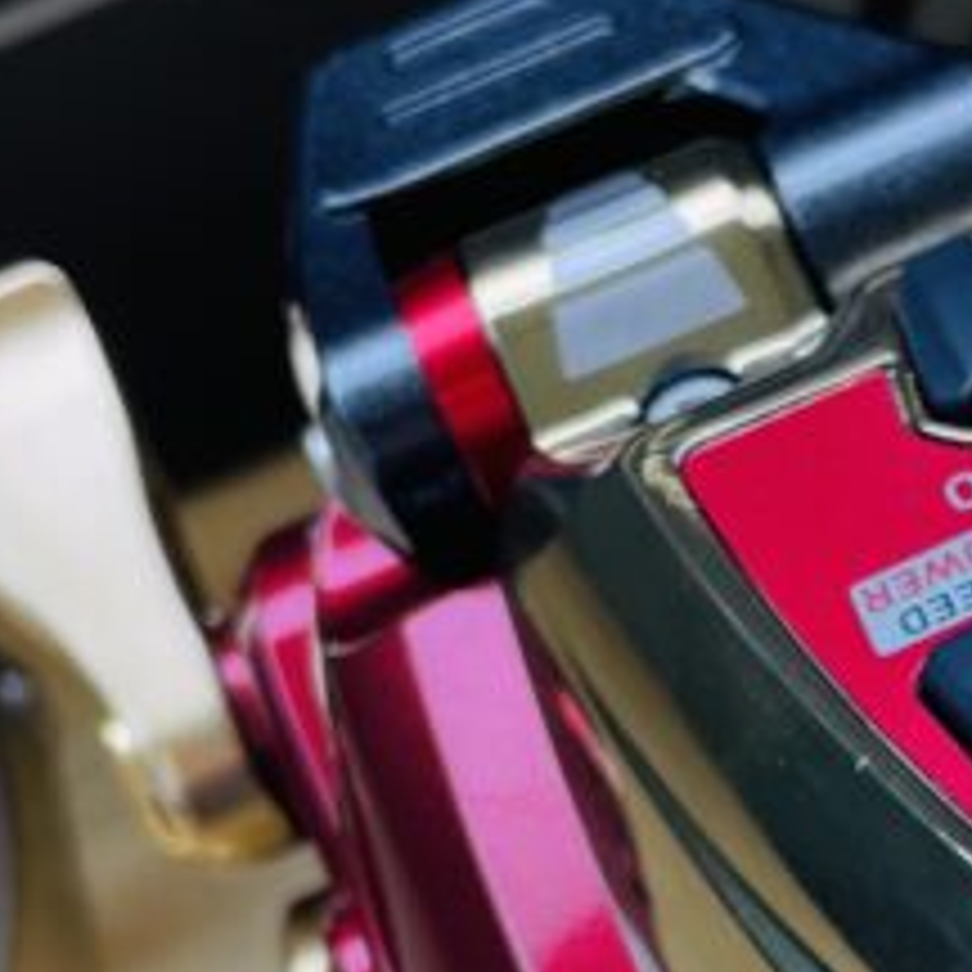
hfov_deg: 15.3
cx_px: 1246
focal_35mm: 109
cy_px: 981
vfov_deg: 15.7
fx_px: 3463
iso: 32
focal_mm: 4.2
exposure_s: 1/114
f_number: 1.6
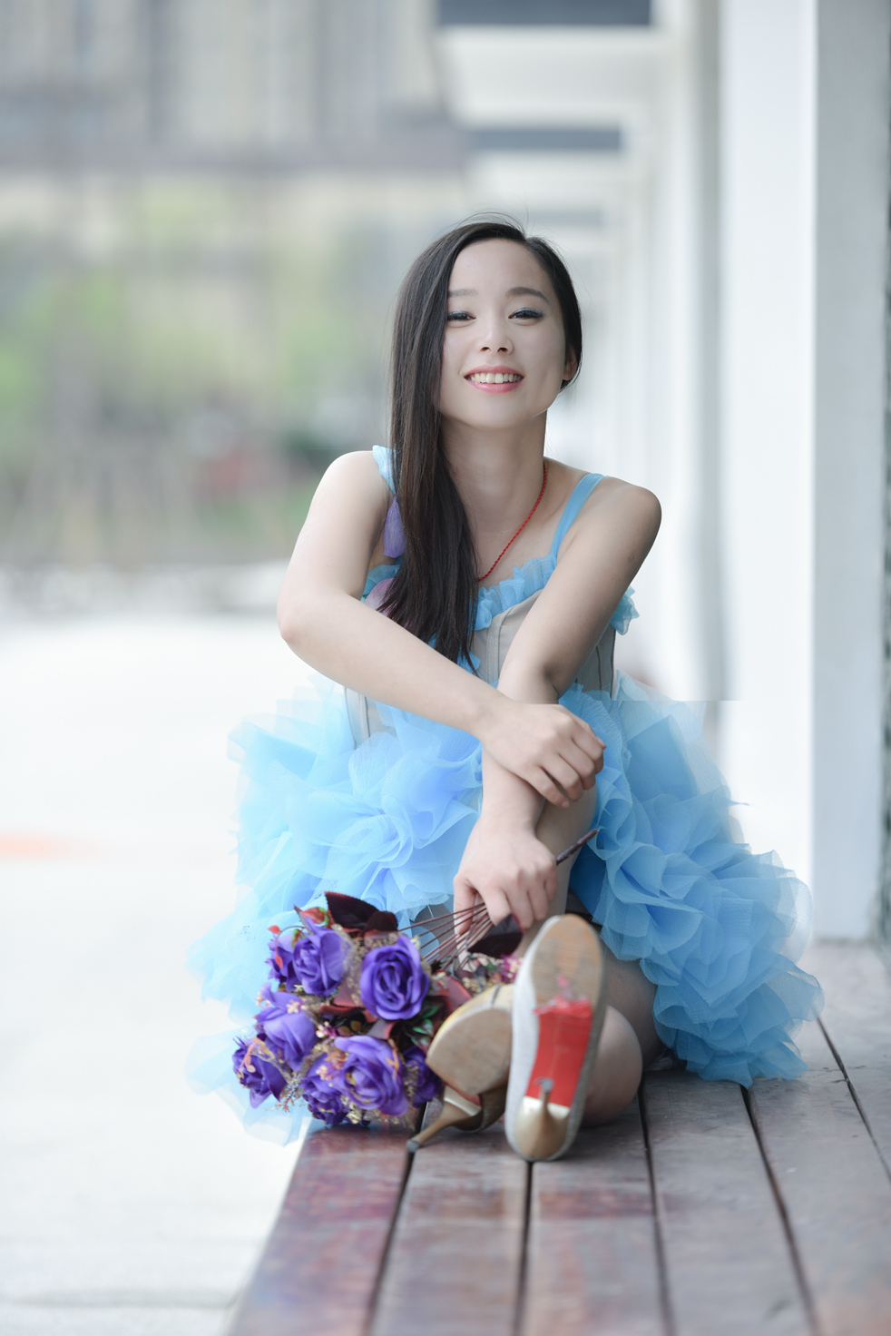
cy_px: 668
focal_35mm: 150
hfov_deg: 9.2
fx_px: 5566
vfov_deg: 13.7
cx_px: 446
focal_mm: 150
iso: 125
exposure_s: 1/400
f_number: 2.8
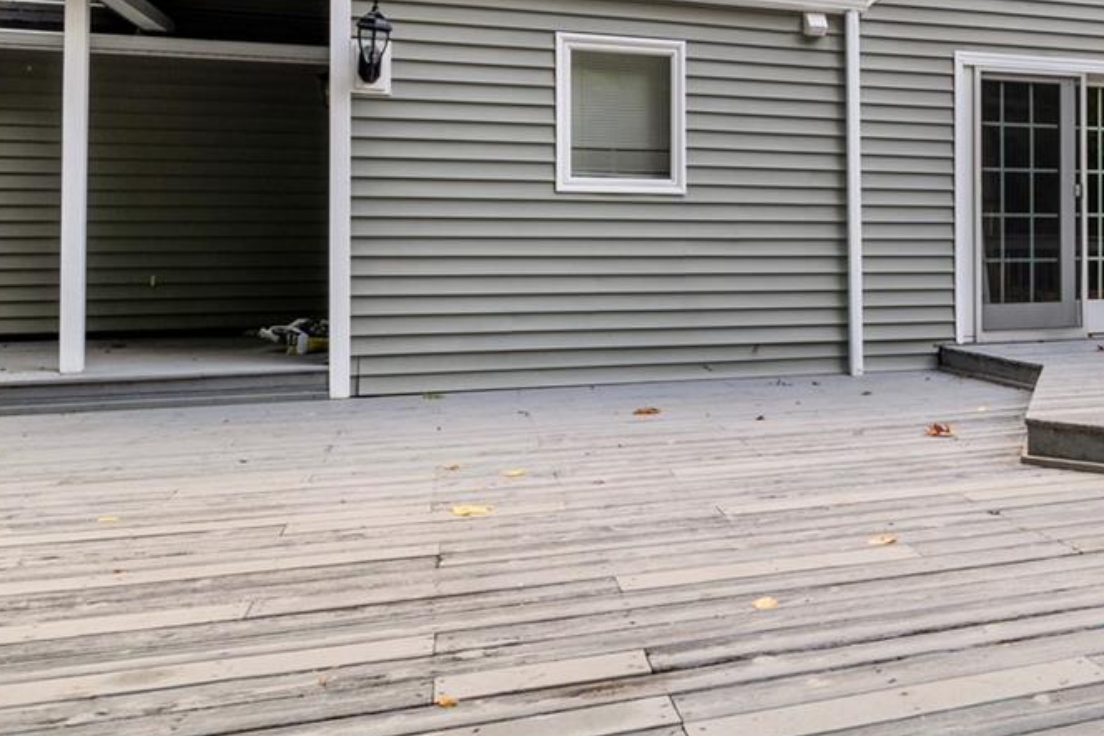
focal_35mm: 37
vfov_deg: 35.6
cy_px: 240
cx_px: 964
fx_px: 1135
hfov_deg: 47.4
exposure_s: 1/1.25
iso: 100
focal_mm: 12
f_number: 11
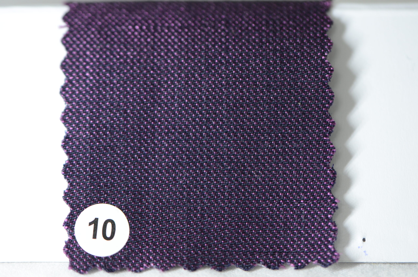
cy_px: 138
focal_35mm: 135
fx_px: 1564
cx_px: 209
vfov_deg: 10.1
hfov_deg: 15.2
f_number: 3.8
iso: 800
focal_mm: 90
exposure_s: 1/100
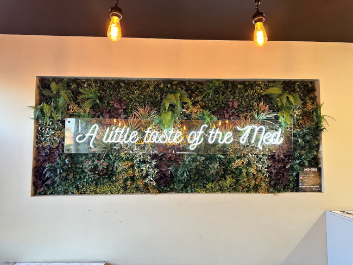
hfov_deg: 71.6
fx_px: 245
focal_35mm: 24
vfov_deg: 56.8
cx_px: 176
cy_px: 132
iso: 160
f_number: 1.78
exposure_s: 1/50
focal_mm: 6.86
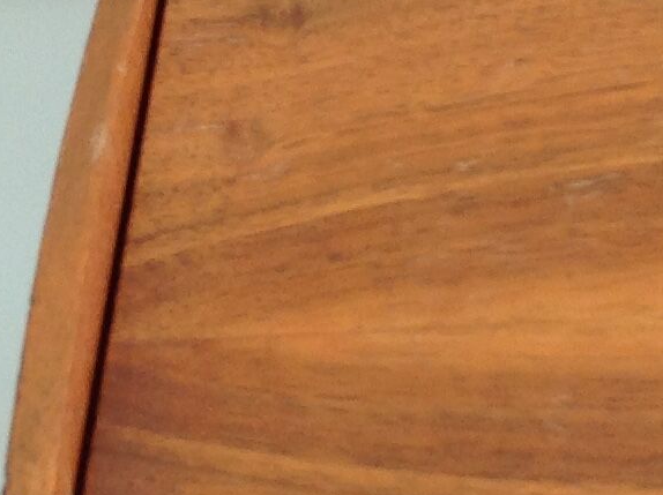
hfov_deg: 11.6
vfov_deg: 9.3
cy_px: 37
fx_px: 3022
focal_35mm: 158
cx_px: 1190
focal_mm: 4.28
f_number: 2.4
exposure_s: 1/30
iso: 50
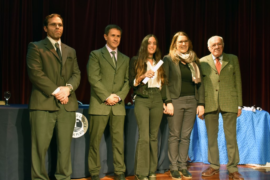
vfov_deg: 34.2
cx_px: 135
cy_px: 90
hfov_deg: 49.5
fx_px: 293
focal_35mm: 39
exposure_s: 1/50
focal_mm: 26
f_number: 3.8
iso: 800
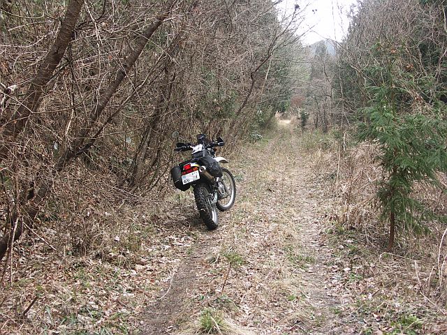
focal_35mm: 44
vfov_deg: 32.9
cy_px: 168
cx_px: 224
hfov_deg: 42.9
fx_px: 568
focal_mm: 11.4
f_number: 3.2
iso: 50
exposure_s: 1/80
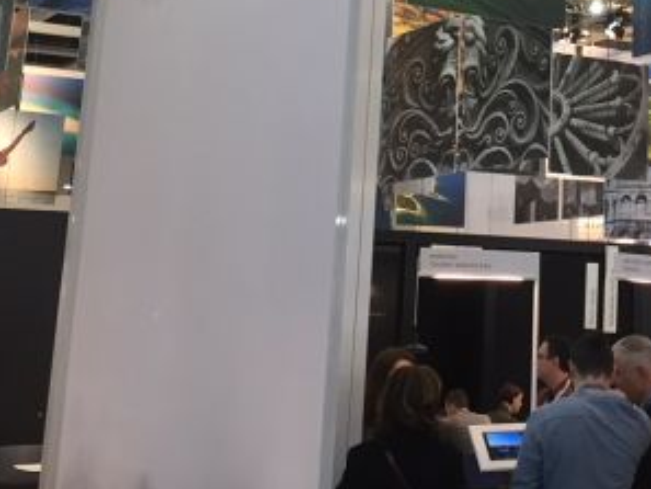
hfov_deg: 24.3
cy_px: -79
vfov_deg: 18.1
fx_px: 1467
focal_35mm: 78
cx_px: 579
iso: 40
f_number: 2.2
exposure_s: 1/33
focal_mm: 4.15
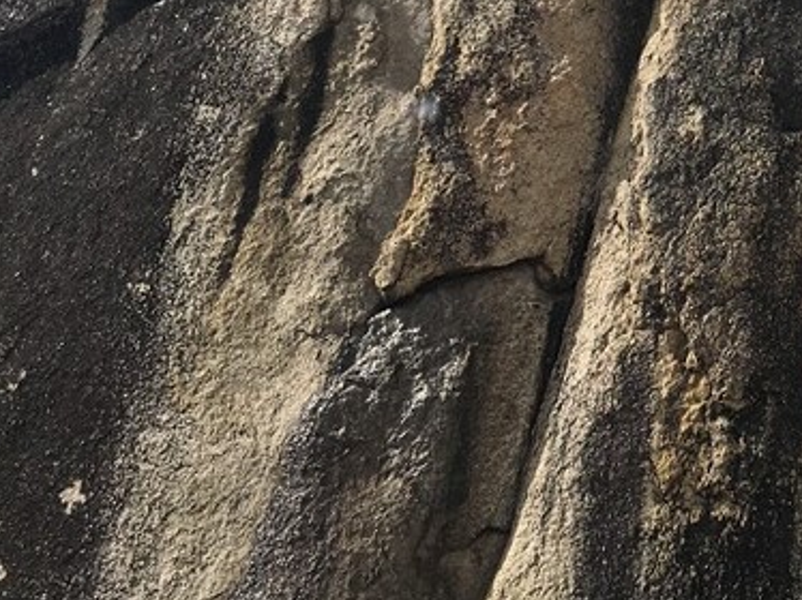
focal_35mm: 93
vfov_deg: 15.3
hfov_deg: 19.3
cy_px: -109
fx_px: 2153
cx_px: 1081
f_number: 2.2
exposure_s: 1/2331
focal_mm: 4.15
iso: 25
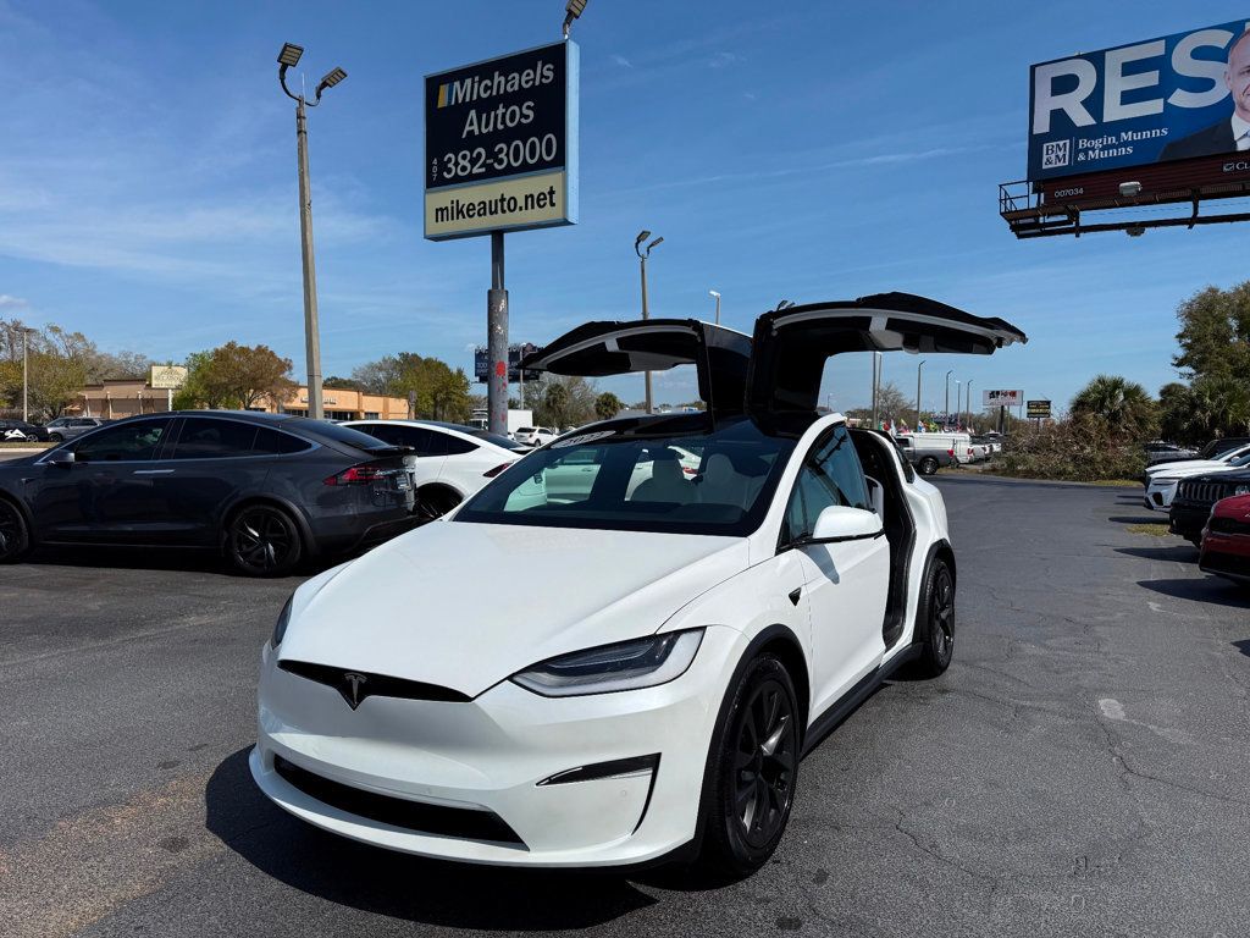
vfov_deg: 56.8
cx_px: 625
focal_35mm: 24
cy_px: 469
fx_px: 867
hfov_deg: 71.6
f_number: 1.78
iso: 80
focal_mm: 6.76
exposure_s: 1/11905
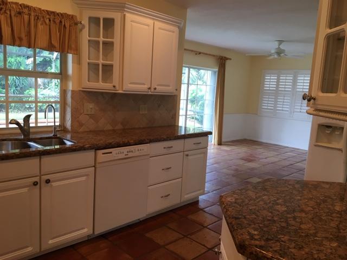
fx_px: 291
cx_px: 174
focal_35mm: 29
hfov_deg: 61.7
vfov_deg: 48.2
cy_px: 130
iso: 64
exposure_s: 1/30
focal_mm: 4.15
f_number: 2.2
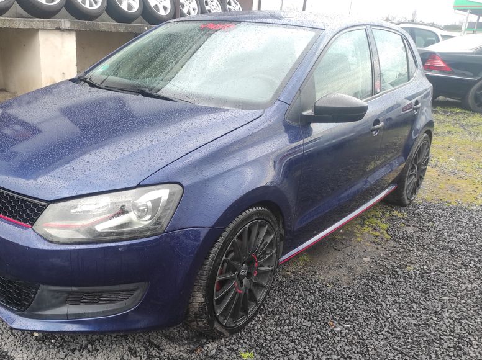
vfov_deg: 42.8
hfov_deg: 54.5
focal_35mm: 33
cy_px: 205
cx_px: 169
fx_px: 459
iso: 100
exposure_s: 1/121
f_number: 1.89
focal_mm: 5.43
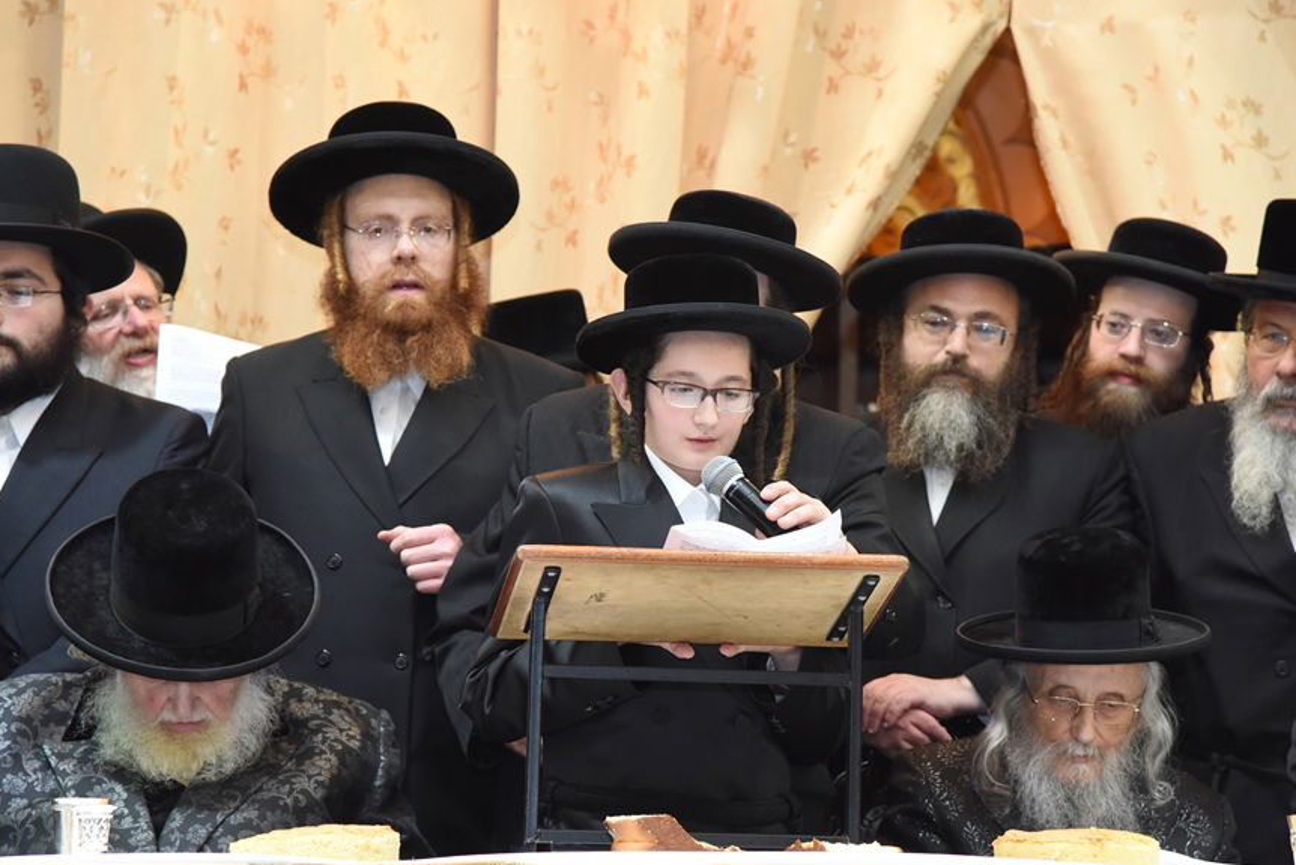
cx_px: 695
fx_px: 4788
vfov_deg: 10.3
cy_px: 476
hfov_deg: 15.4
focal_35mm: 133
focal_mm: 112
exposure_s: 1/125
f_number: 5
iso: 3200
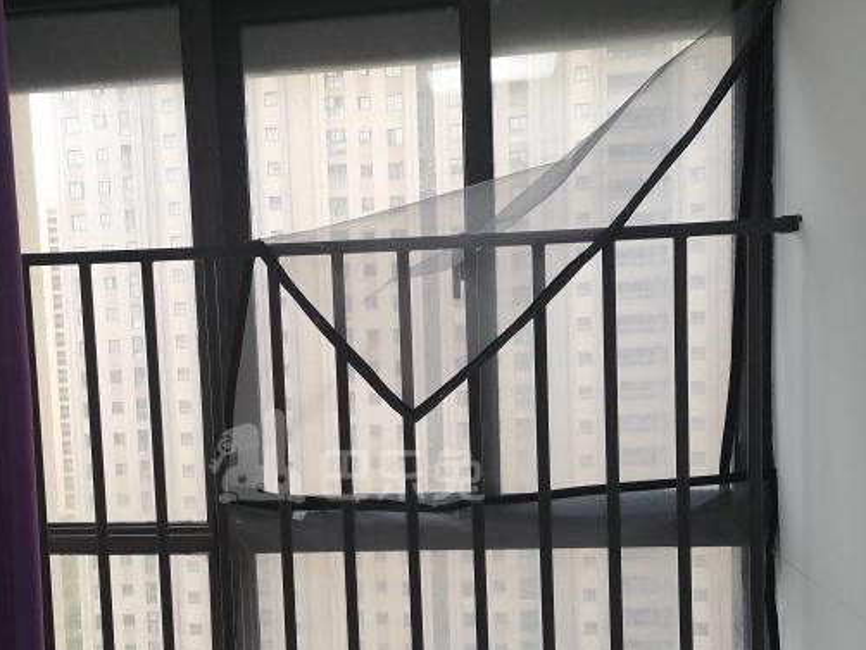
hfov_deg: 43.6
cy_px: 457
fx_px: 1076
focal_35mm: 43
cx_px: 347
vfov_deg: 33.2
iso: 160
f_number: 1.8
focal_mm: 5.3
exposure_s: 1/100
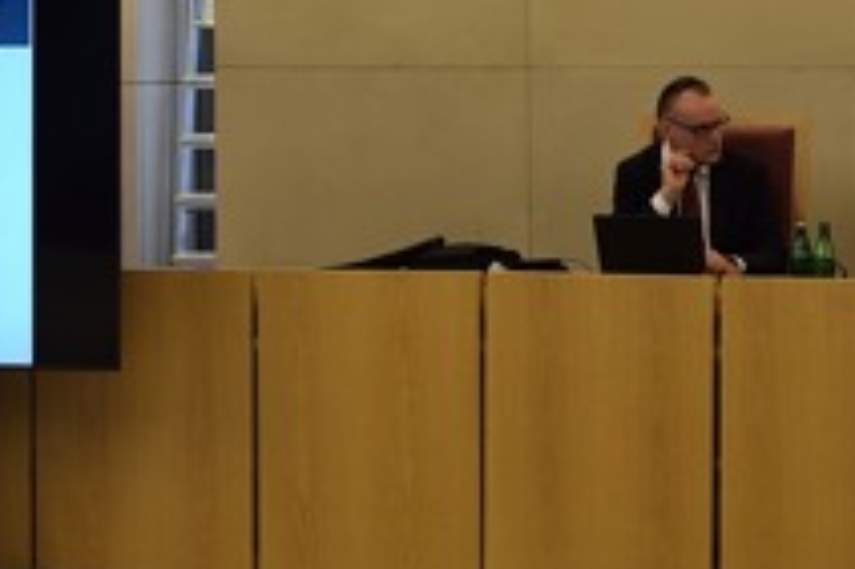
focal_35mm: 132
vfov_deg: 10.4
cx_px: 768
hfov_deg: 15.4
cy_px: 91
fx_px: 3127
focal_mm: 25
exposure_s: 1/80
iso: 400
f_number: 4.5
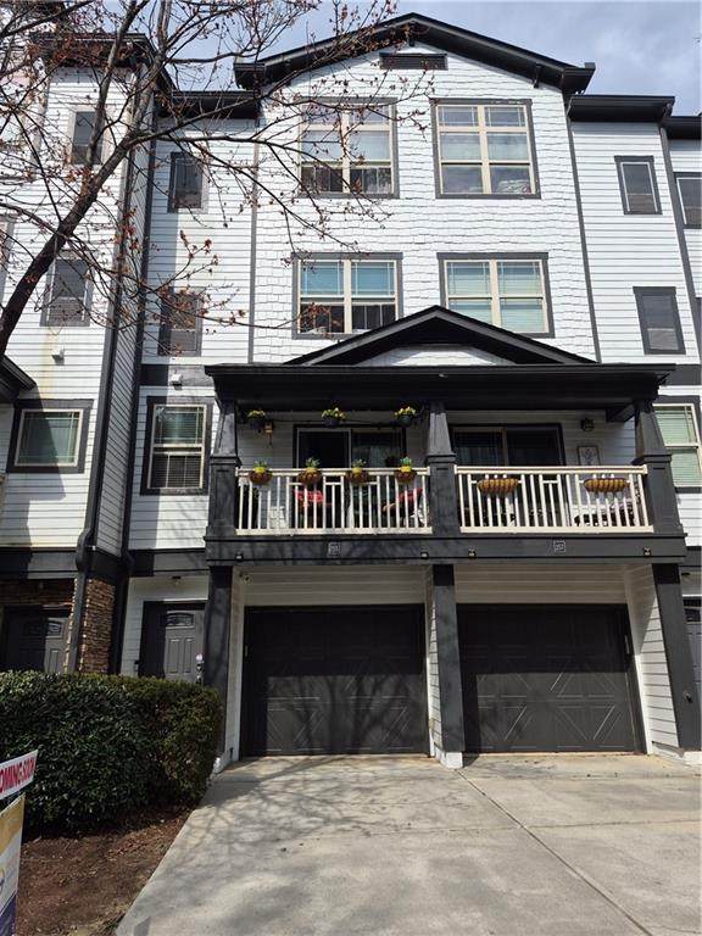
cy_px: 468
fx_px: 622
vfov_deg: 73.9
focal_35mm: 23
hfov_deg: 58.9
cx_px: 351
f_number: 1.8
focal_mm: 5.4
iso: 64
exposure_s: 1/7696
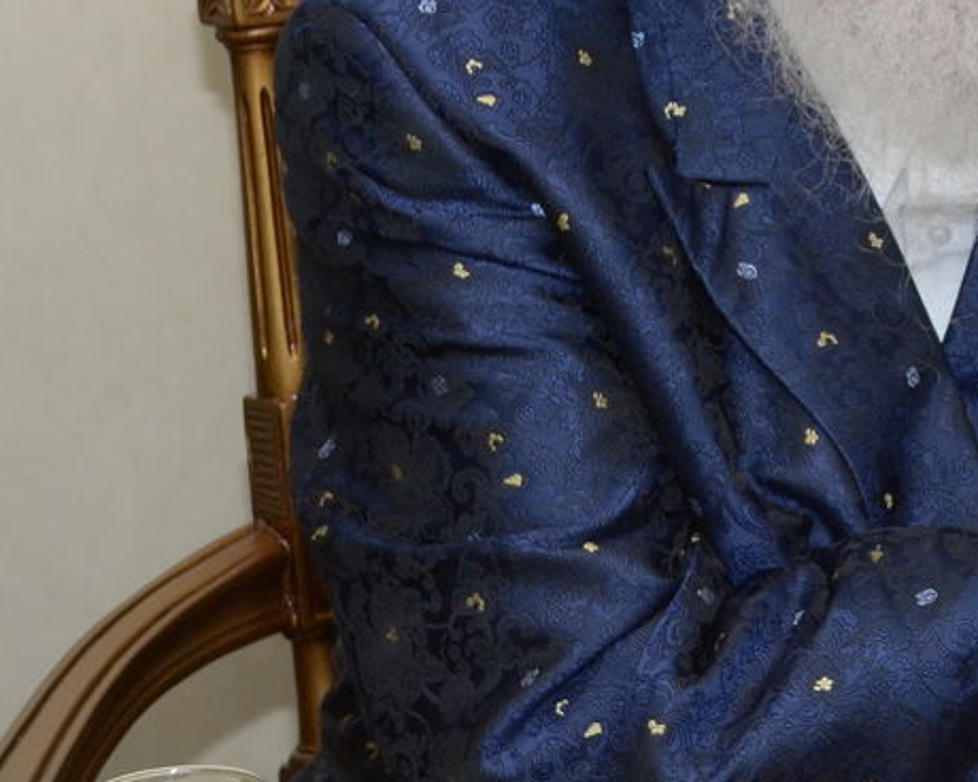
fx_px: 5442
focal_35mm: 188
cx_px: 1322
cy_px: -37
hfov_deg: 10.0
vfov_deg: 8.2
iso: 400
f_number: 8
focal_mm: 44
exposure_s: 1/60
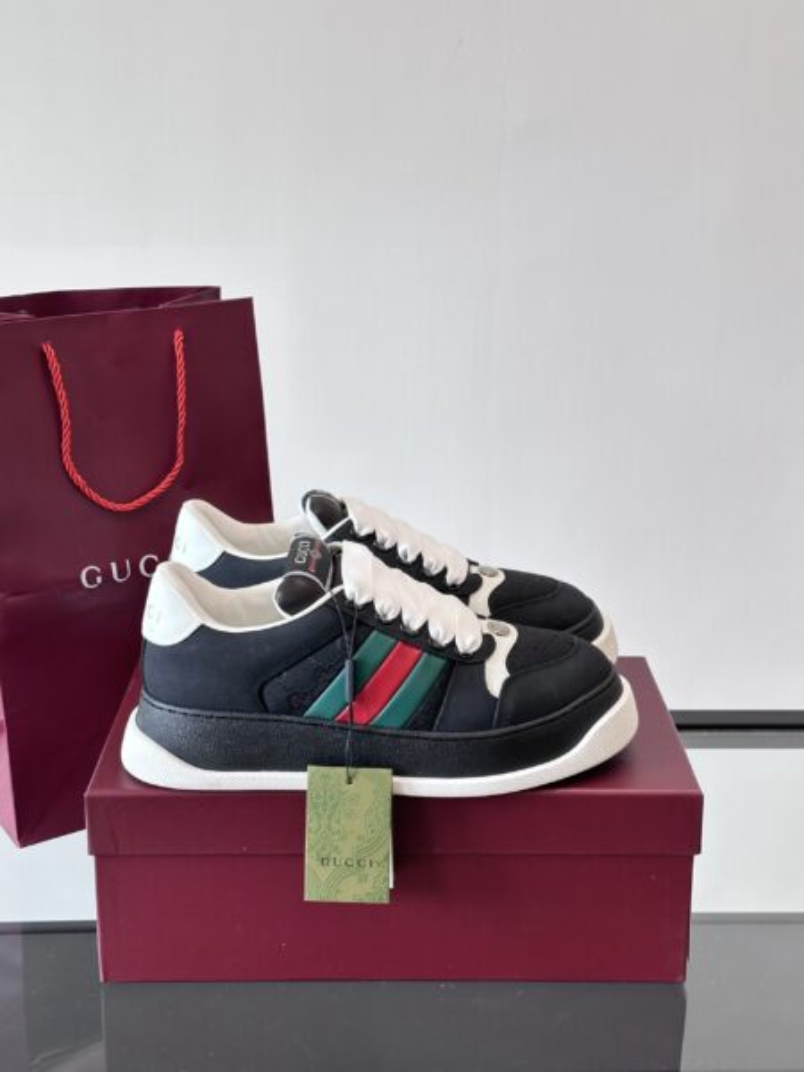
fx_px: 1486
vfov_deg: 39.7
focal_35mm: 48
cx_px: 402
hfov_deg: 30.3
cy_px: 536
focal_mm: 6.86
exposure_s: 1/94
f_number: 1.78
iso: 80
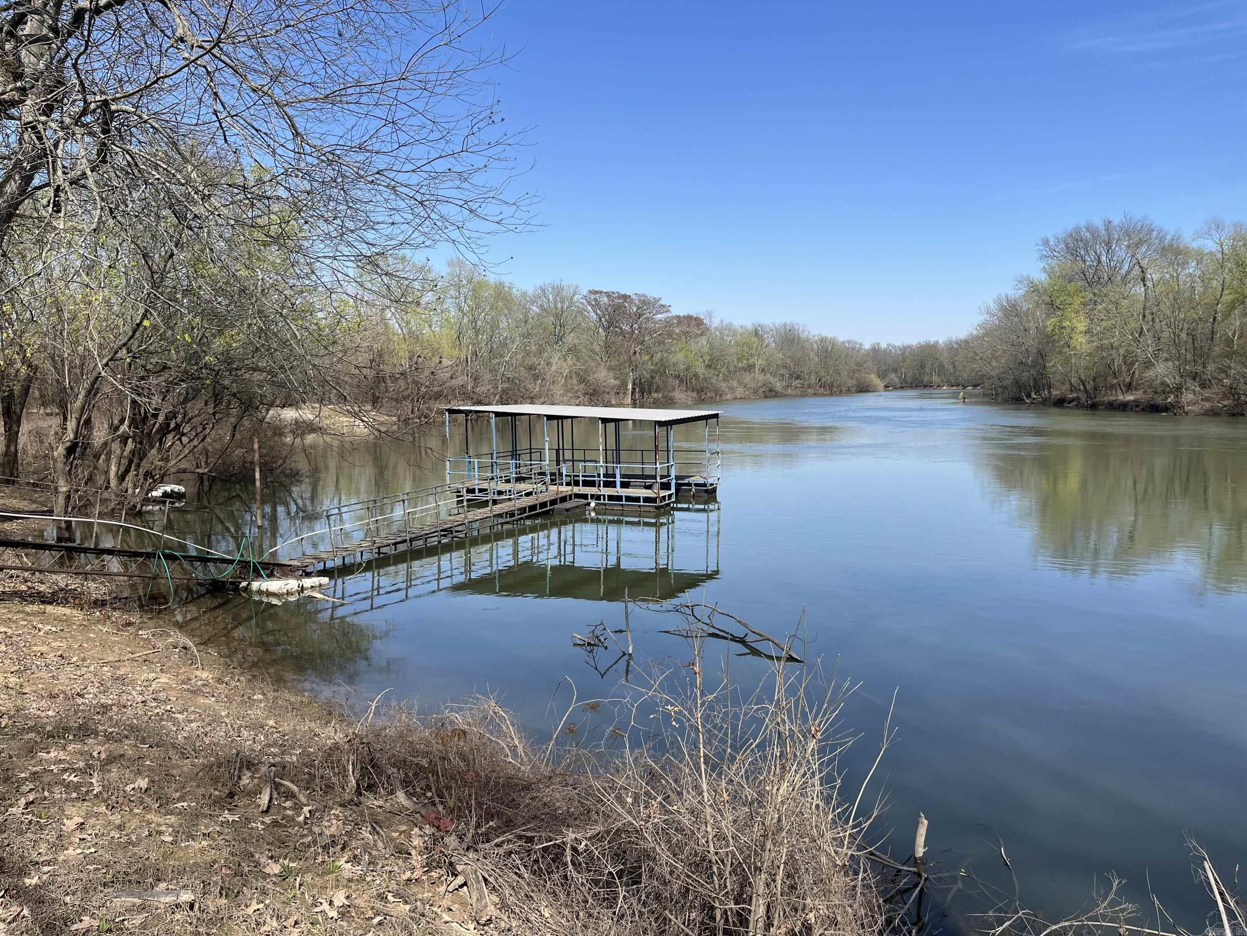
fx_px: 937
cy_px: 468
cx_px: 624
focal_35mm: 26
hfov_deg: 67.3
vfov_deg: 53.1
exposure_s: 1/2688
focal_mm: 5.1
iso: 50
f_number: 1.6
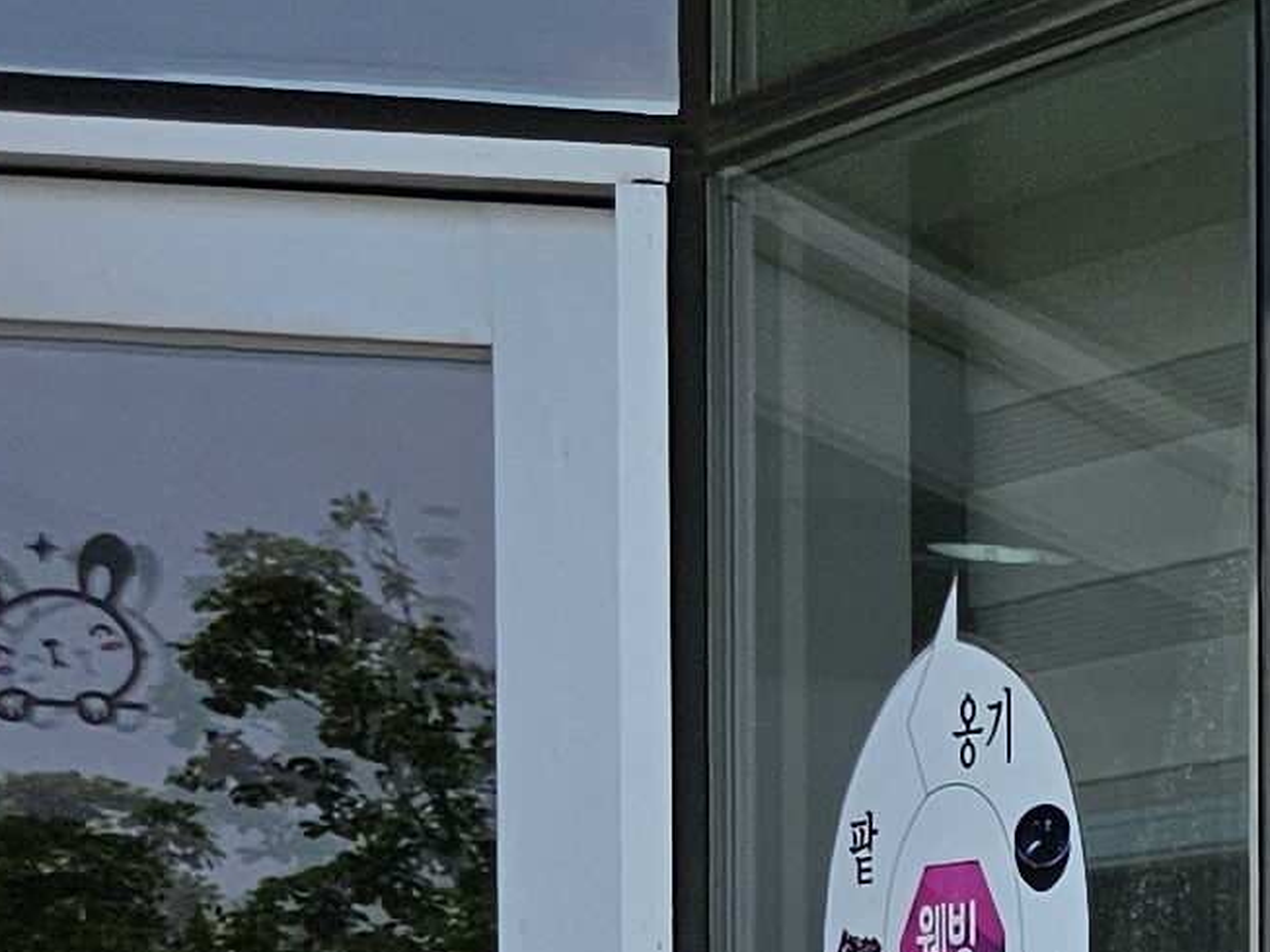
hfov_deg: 10.3
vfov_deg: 9.8
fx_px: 5173
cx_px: 3748
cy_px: 1908
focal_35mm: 141
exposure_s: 1/1123
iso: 10
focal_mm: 6.3
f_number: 1.7
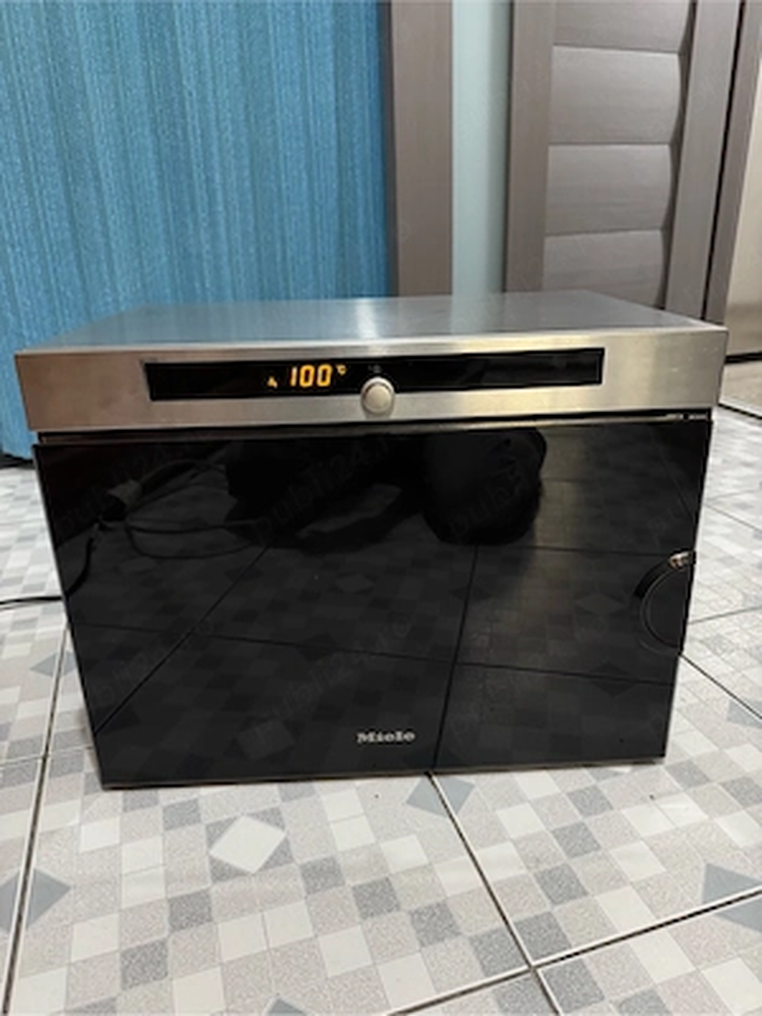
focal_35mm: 24
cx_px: 381
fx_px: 704
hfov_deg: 56.8
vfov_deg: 71.6
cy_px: 508
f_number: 1.78
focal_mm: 6.76
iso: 1000
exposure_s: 1/40
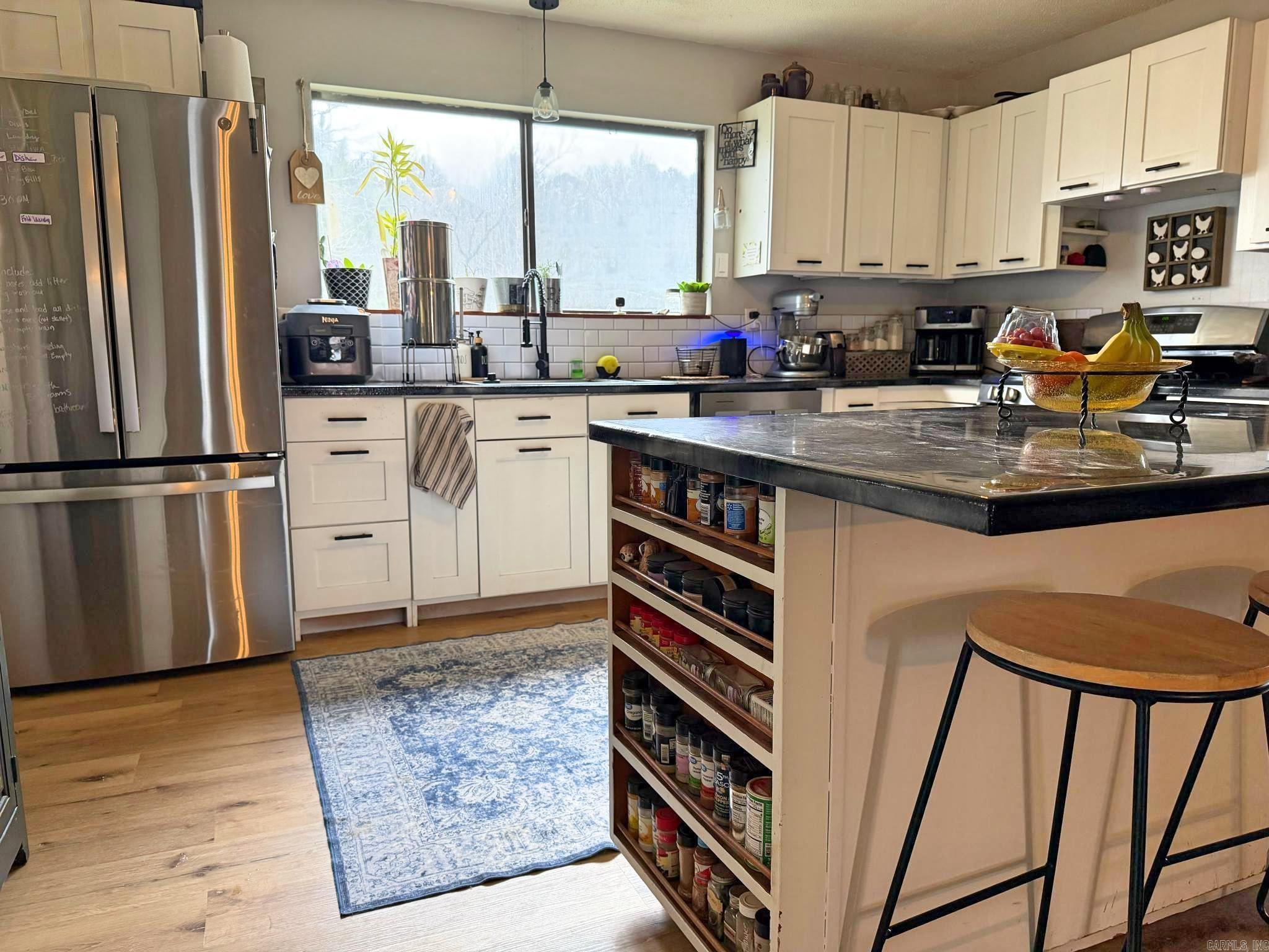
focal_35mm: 24
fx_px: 880
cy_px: 476
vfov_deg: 56.8
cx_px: 634
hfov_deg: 71.6
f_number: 1.78
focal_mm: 6.76
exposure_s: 1/115
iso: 200
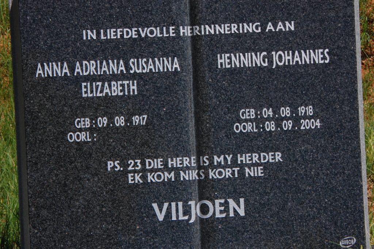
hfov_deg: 19.5
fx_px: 1090
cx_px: 187
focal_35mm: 105
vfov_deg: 13.0
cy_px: 124
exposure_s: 1/250
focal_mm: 70
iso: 400
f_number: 18
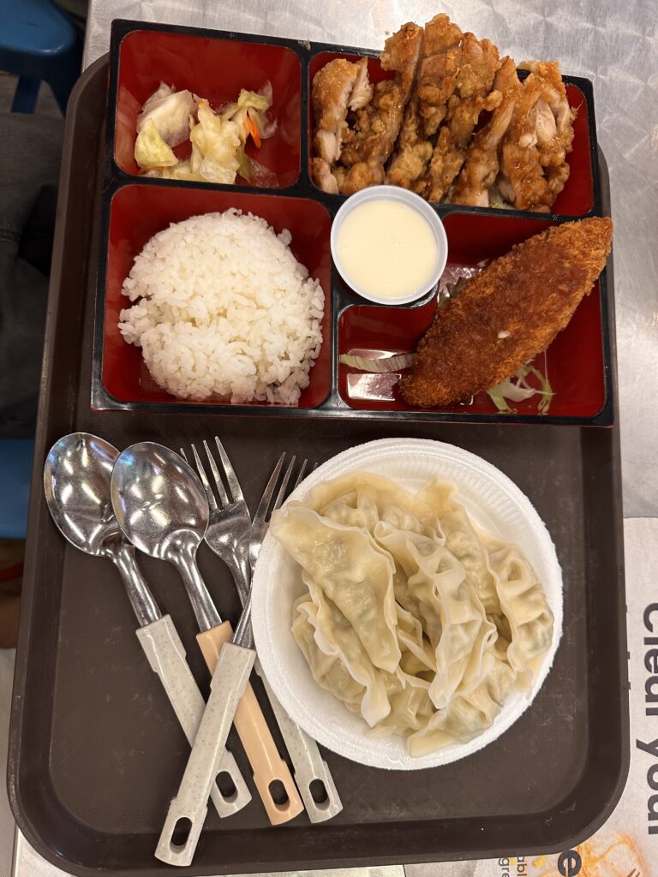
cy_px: 438
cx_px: 329
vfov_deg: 71.6
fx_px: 608
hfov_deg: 56.8
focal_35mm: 24
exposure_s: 1/50
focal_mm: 6.86
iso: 160
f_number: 1.78
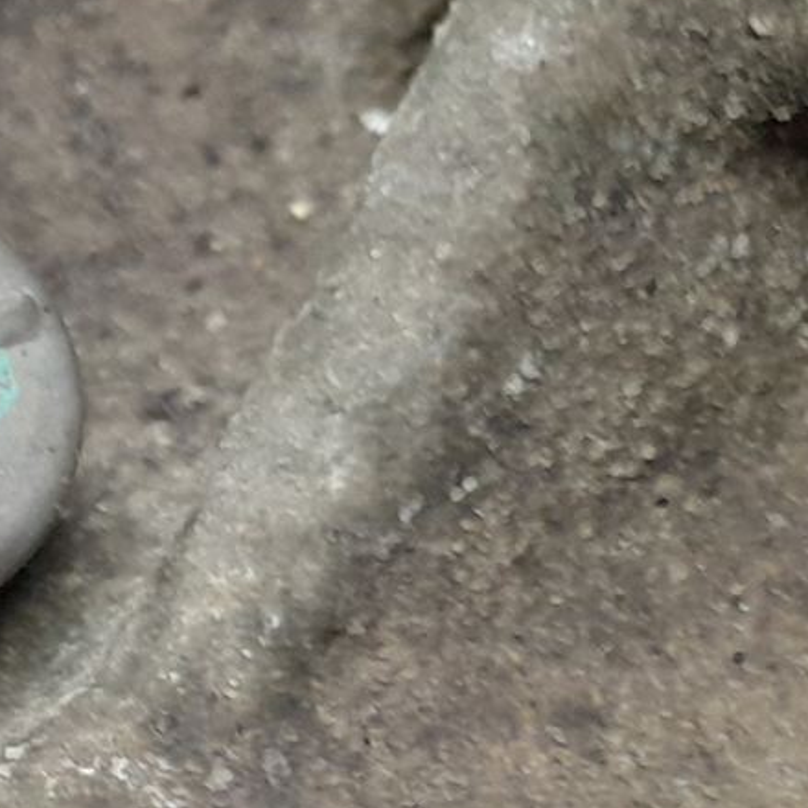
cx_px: -972
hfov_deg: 13.5
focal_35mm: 103
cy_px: 624
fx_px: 2720
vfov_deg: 16.8
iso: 250
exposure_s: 1/50
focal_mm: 4.6
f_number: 2
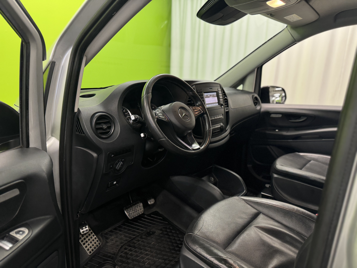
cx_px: 178
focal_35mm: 24
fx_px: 248
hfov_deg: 71.6
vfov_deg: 56.8
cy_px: 134
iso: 160
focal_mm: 6.76
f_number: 1.78
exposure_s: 1/100
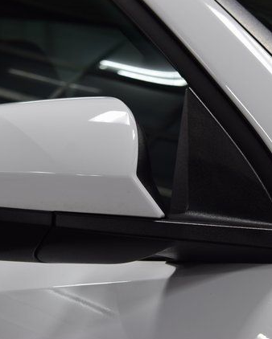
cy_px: 169
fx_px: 1116
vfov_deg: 17.3
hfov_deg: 13.9
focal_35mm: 111
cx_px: 88
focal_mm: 52
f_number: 7.1
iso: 400
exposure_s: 1/30
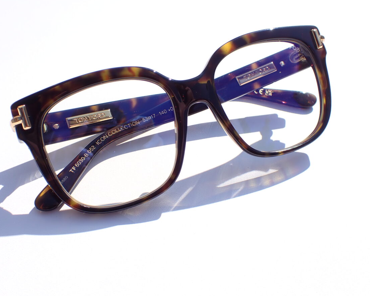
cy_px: 149
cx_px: 172
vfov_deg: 43.4
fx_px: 372
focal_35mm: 34
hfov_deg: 52.8
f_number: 9
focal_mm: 5.79
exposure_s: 1/125
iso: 100
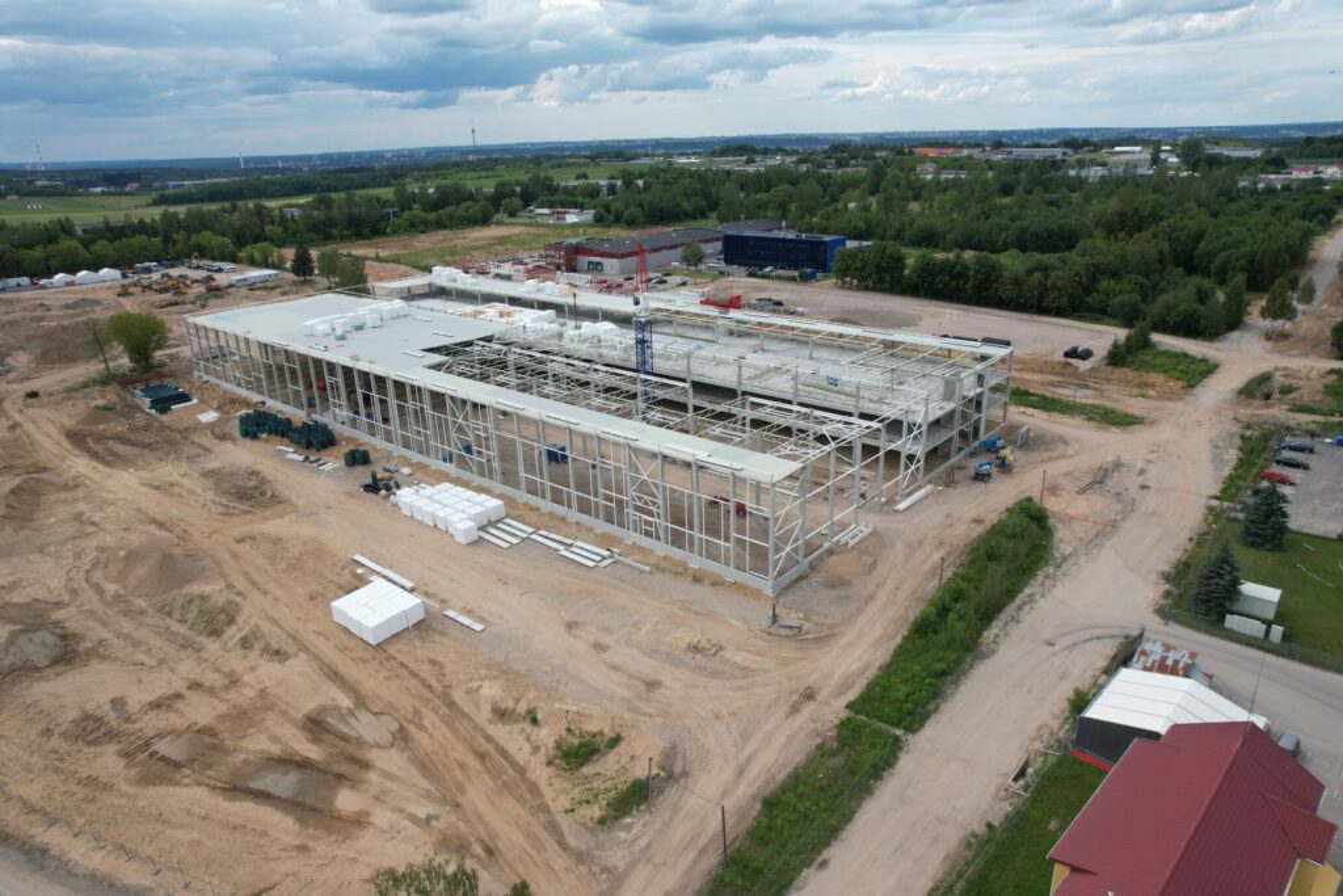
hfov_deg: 78.6
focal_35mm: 22
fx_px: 821
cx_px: 672
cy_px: 448
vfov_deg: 57.2
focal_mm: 8.38
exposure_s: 1/1250
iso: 100
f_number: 2.8
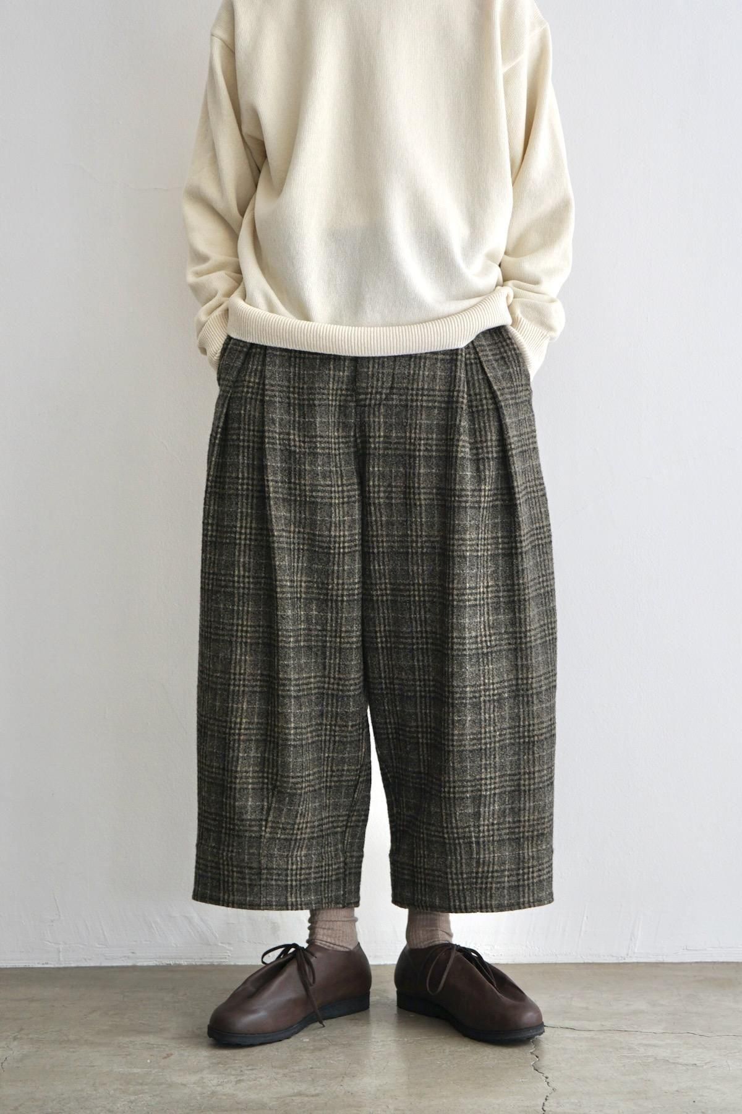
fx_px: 1484
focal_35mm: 48
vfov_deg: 41.1
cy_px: 557
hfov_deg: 28.1
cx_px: 371
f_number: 4.5
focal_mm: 48
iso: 320
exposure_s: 1/60
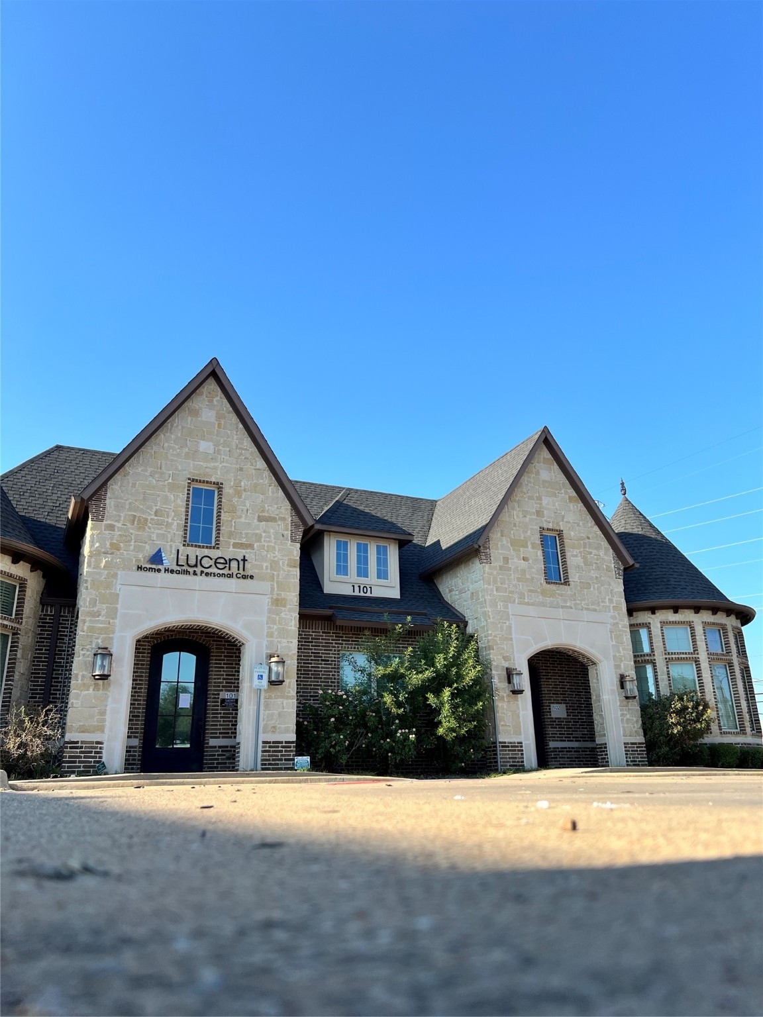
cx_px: 382
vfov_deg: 67.3
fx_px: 764
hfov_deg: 53.1
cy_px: 508
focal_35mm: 26
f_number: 1.5
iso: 50
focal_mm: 5.7
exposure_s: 1/2045
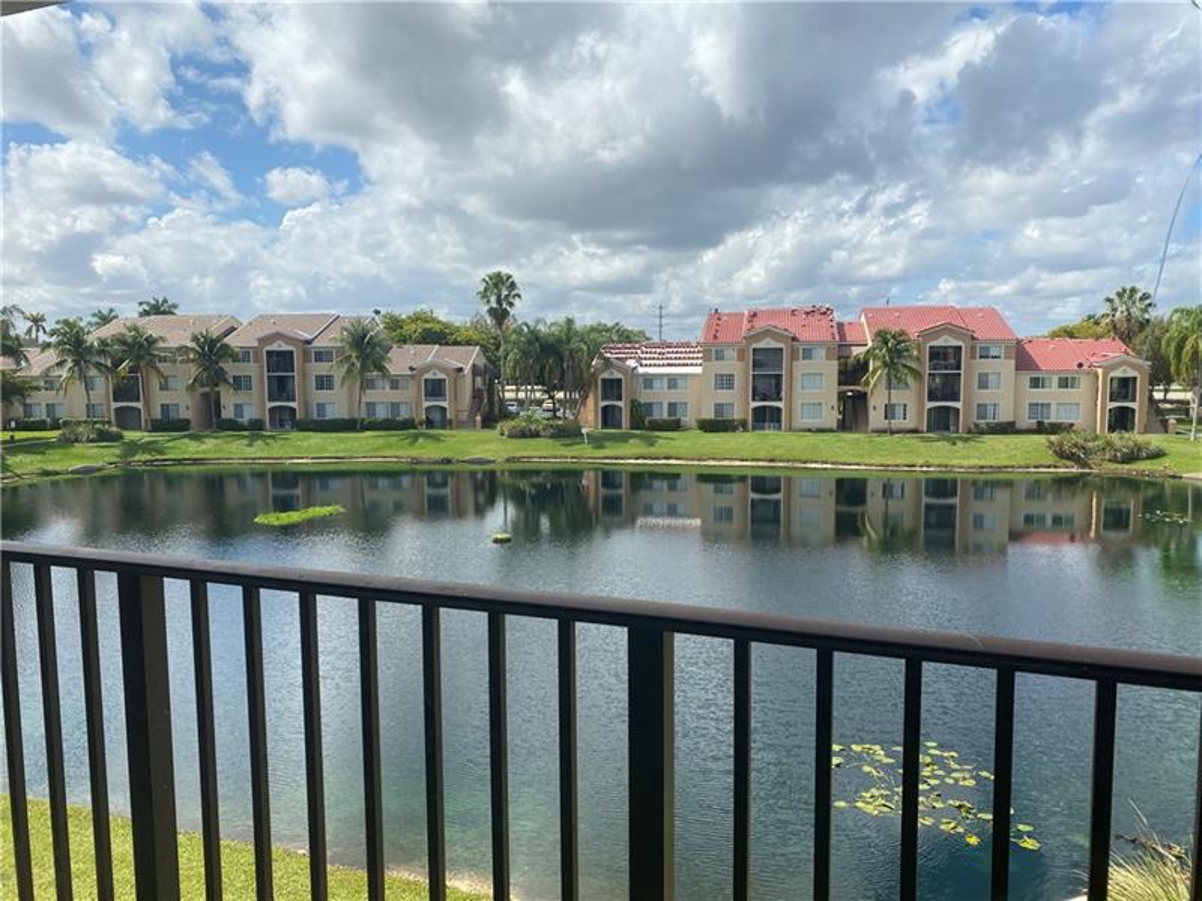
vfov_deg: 53.1
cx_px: 601
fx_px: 903
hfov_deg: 67.3
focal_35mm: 26
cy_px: 450
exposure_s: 1/3610
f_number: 1.8
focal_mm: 4.25
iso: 32
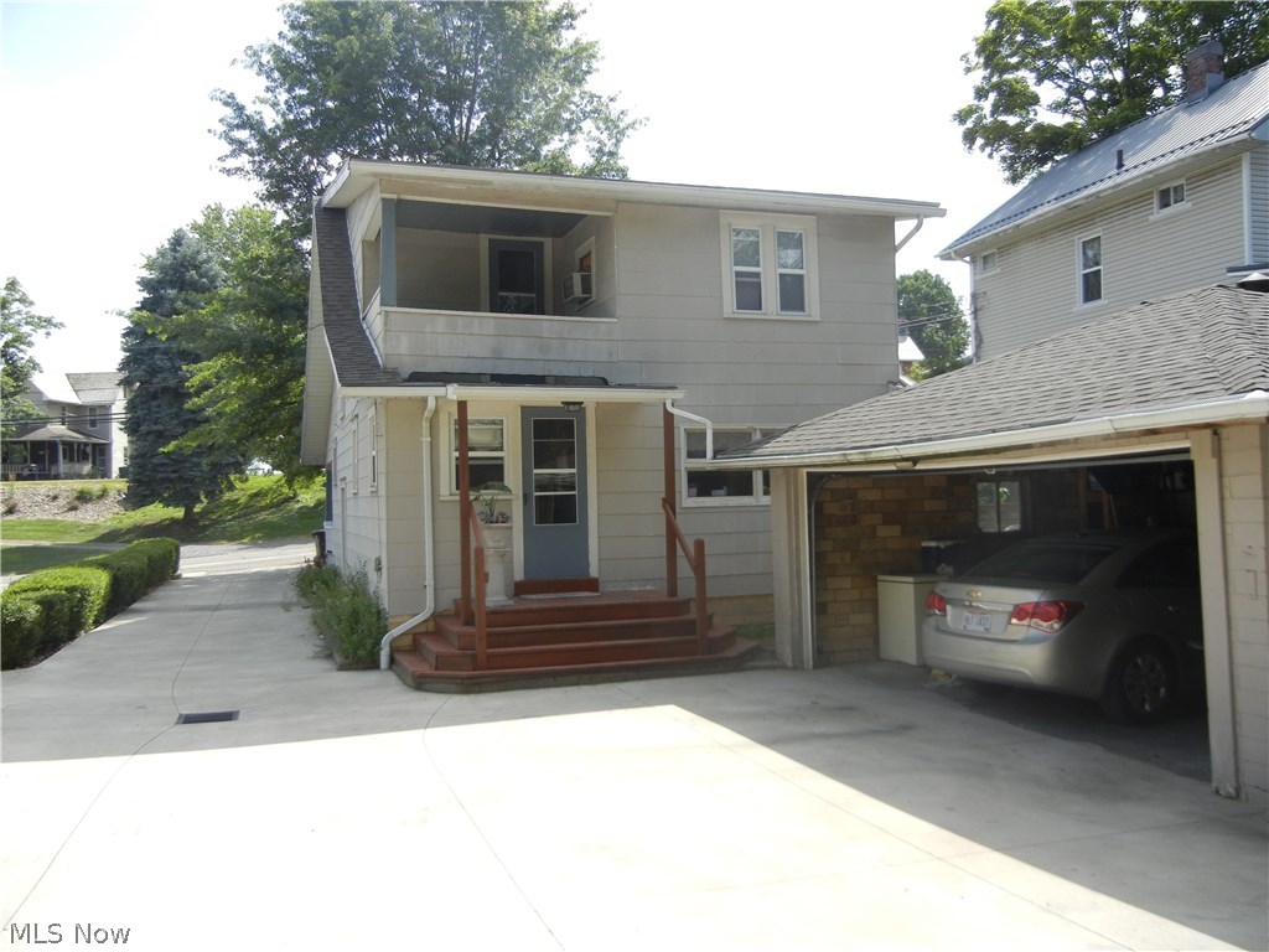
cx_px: 634
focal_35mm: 30
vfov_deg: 46.8
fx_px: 1100
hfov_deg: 60.0
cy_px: 476
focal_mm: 5.4
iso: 160
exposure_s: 1/687
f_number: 3.5
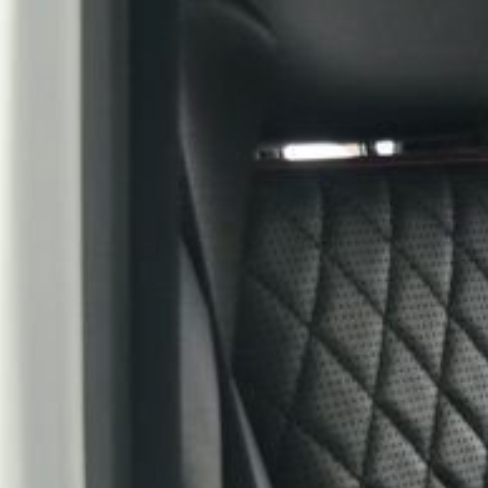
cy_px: 636
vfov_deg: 13.9
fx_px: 1930
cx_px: 1202
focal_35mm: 121
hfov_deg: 11.6
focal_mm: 18
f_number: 4
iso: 100
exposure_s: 1/160
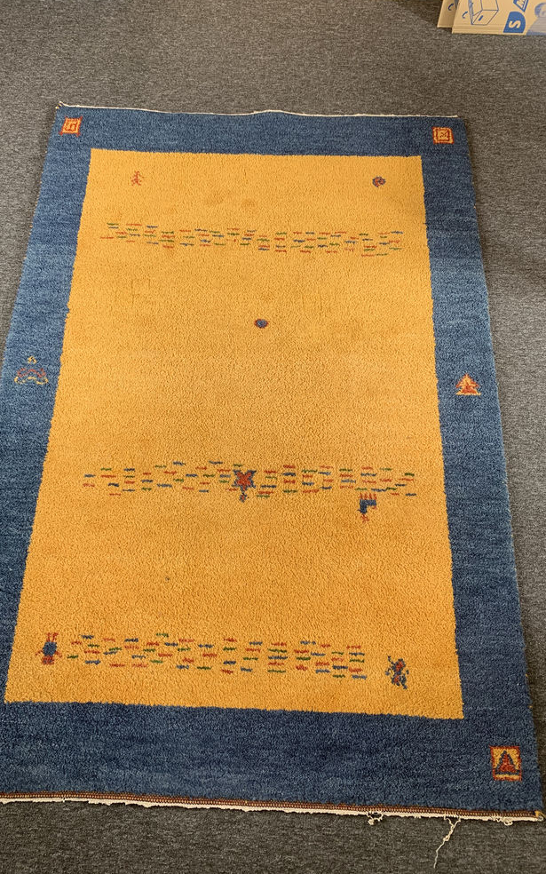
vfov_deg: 66.5
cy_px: 433
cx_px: 248
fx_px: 667
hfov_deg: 44.5
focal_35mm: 28
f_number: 1.8
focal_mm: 4.25
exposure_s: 1/121
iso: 80
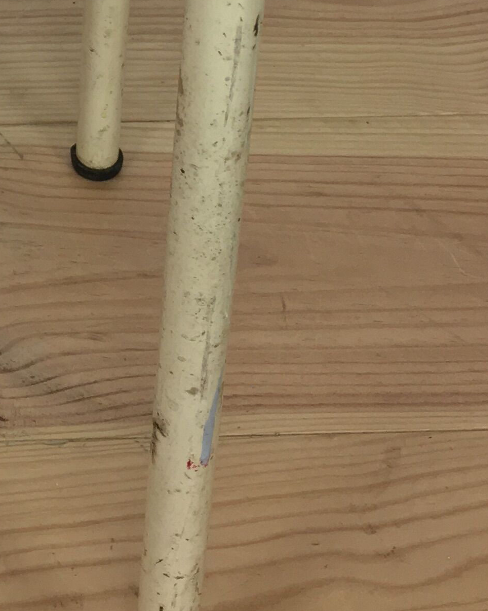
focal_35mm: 96
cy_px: -188
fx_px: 1733
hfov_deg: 15.0
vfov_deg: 18.5
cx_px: -208
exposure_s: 1/33
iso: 50
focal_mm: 4.15
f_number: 2.2
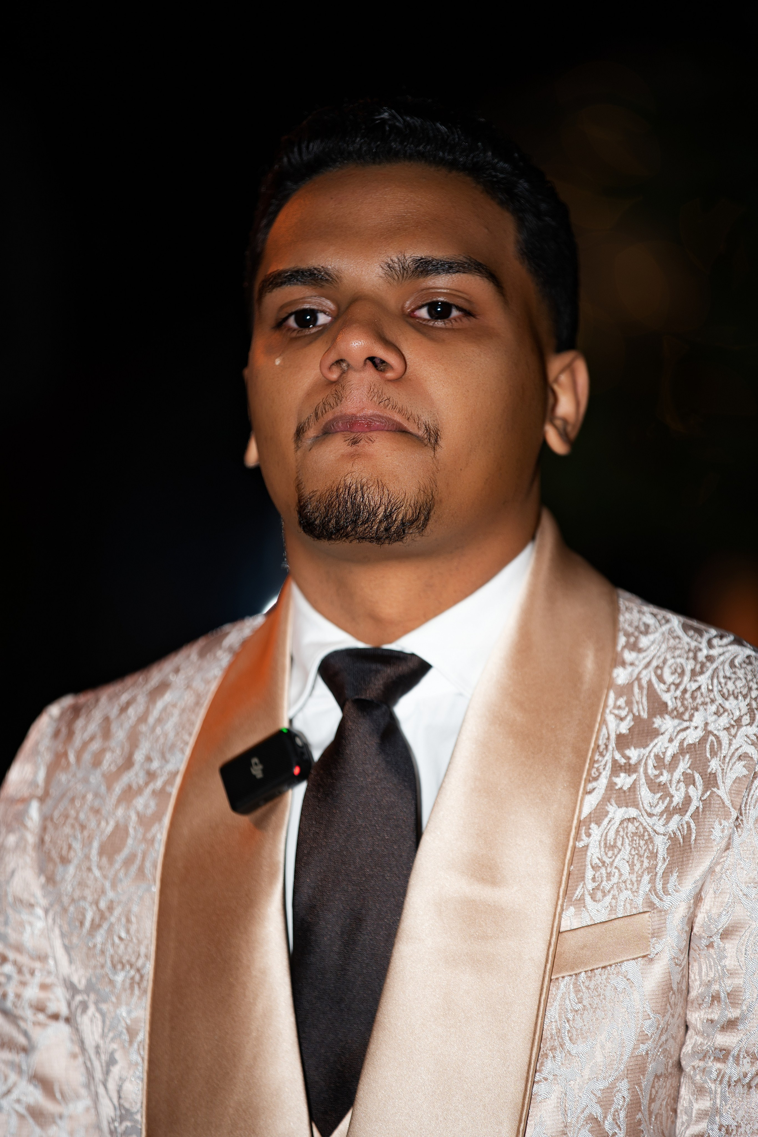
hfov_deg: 6.9
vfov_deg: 10.3
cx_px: 379
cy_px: 568
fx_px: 6316
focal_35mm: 200
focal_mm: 200
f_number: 2.8
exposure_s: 1/160
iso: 125
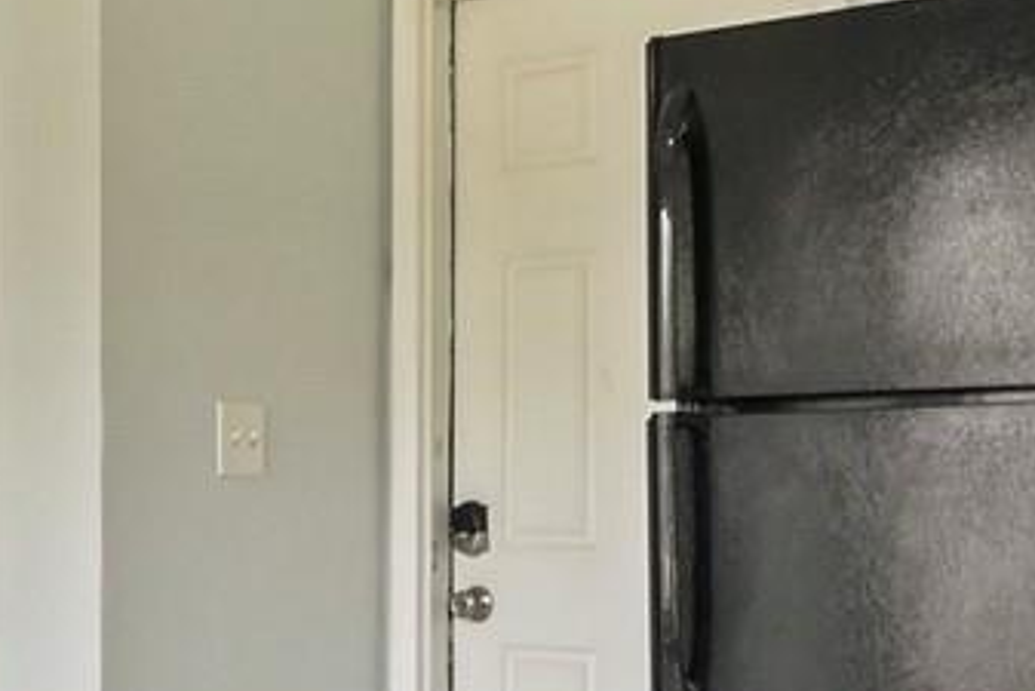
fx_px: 1985
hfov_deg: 29.0
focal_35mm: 69
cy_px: 465
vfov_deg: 19.7
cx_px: 324
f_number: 4
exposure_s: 1/60
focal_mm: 7
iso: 500
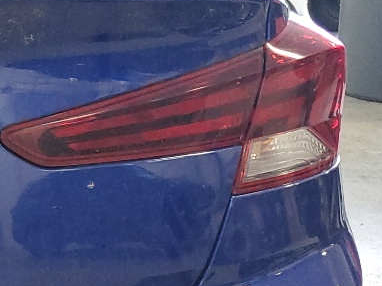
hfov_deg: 15.7
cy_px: 169
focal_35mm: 109
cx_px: -288
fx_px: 1202
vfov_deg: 13.6
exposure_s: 1/60.2
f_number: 1.5
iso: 154
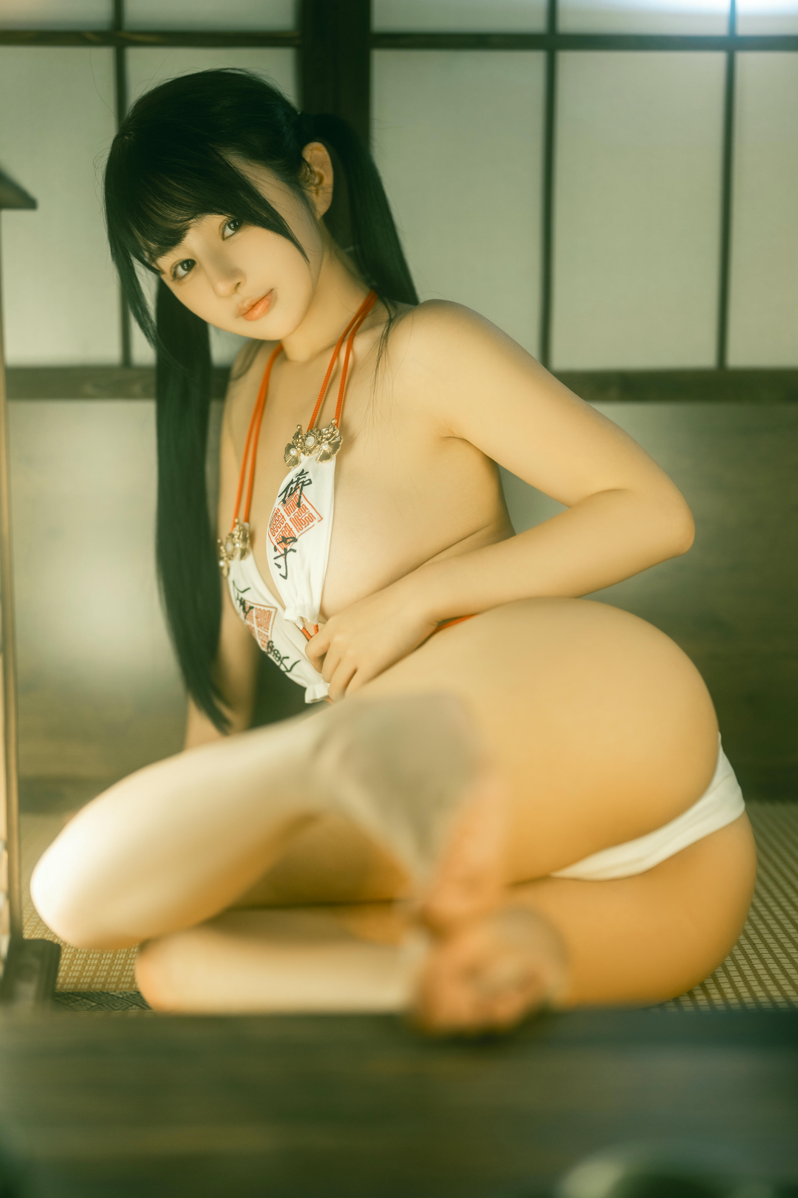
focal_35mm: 50
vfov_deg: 39.6
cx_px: 399
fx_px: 1662
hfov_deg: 27.0
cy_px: 599
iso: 250
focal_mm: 50
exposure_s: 1/40
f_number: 1.4
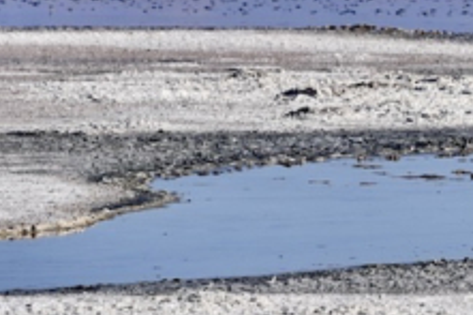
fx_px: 13470
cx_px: 770
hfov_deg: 2.0
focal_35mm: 1026
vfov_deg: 1.3
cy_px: 106
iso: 200
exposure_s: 1/500
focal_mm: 220
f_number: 11
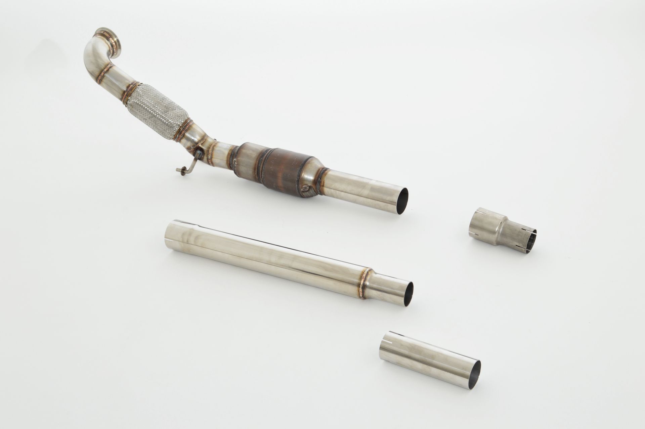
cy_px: 214
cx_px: 322
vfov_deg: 28.0
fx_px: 859
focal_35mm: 48
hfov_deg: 41.1
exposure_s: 1/160
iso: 200
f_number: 10
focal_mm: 32
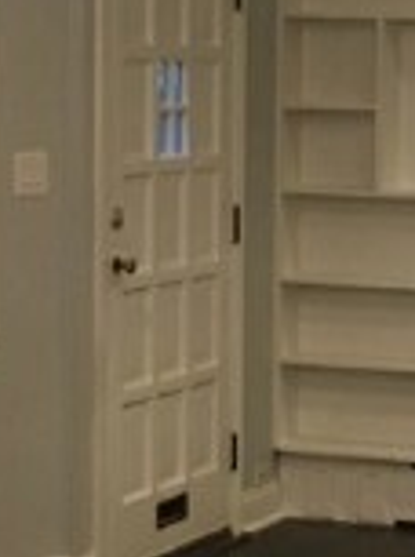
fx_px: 2344
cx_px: 444
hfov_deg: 10.0
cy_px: 386
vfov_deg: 13.5
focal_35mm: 146
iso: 125
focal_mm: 4.15
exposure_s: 1/30
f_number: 2.2
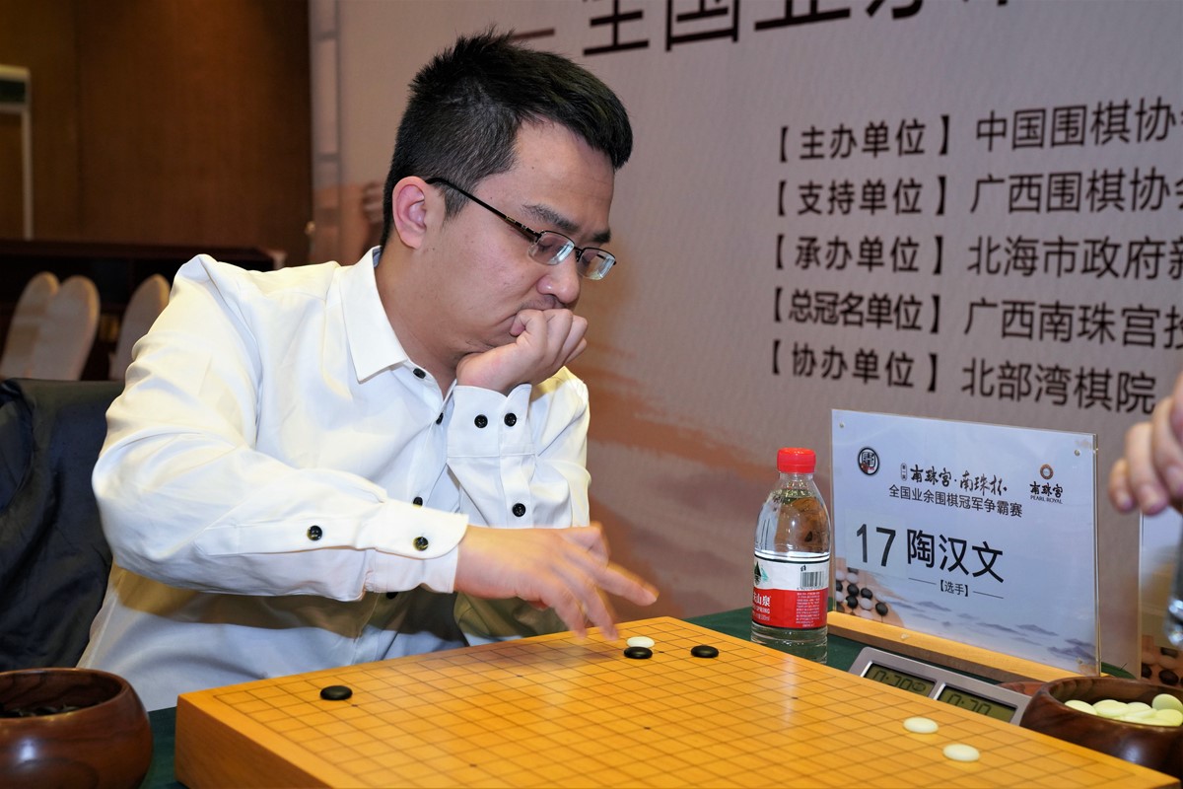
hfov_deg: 41.9
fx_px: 1544
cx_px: 592
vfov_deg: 28.6
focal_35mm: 47
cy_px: 394
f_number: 6.3
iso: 2500
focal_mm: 47
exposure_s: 1/60
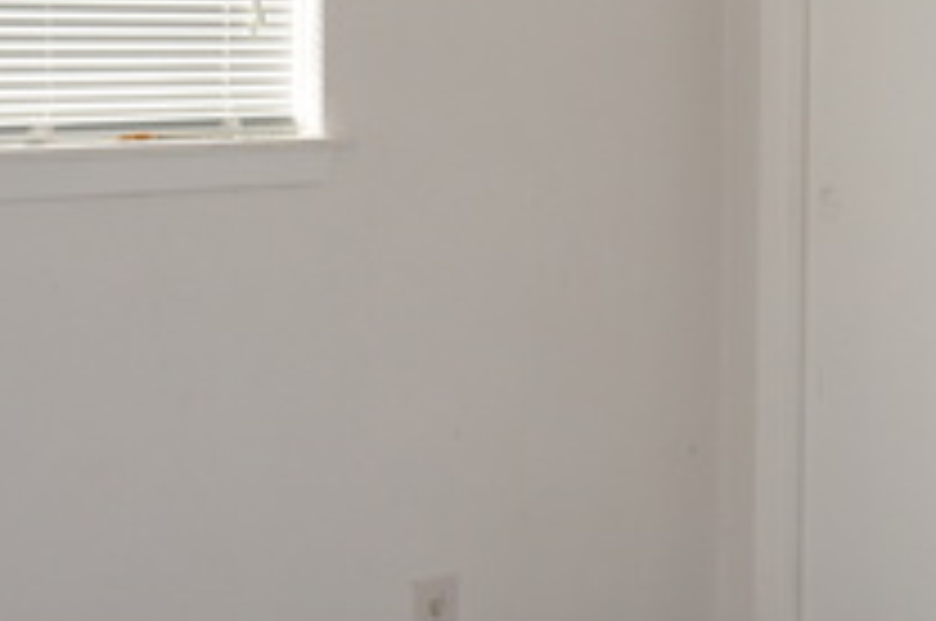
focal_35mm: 74
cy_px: 32
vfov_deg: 18.0
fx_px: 1921
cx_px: 742
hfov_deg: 26.9
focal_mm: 16
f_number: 4
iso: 160
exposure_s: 1/160
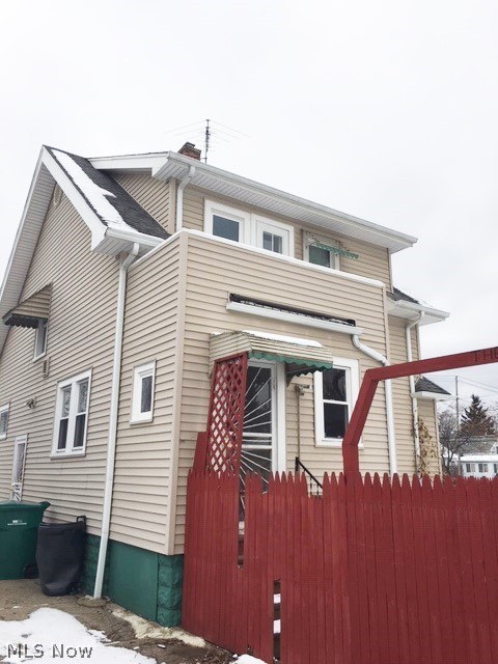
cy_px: 332
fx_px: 556
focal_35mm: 29
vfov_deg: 61.7
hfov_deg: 48.2
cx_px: 249
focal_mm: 4.15
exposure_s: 1/1221
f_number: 2.2
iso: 25
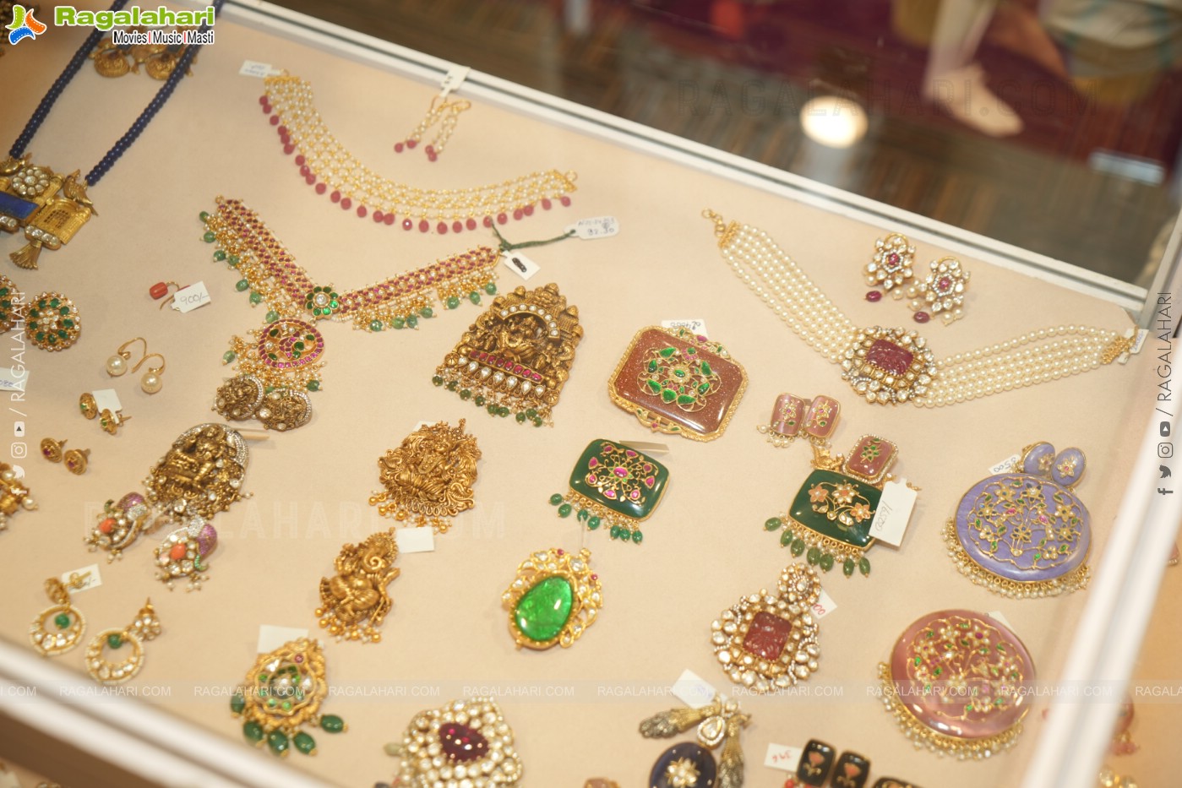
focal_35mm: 51
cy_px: 394
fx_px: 1675
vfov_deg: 26.5
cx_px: 591
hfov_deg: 38.9
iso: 320
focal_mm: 51
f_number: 5
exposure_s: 1/125
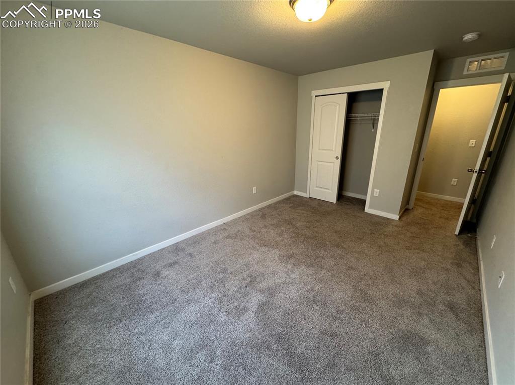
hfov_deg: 102.1
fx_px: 208
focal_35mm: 14
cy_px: 192
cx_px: 258
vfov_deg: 85.6
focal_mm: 2.22
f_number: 2.2
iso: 320
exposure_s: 1/60
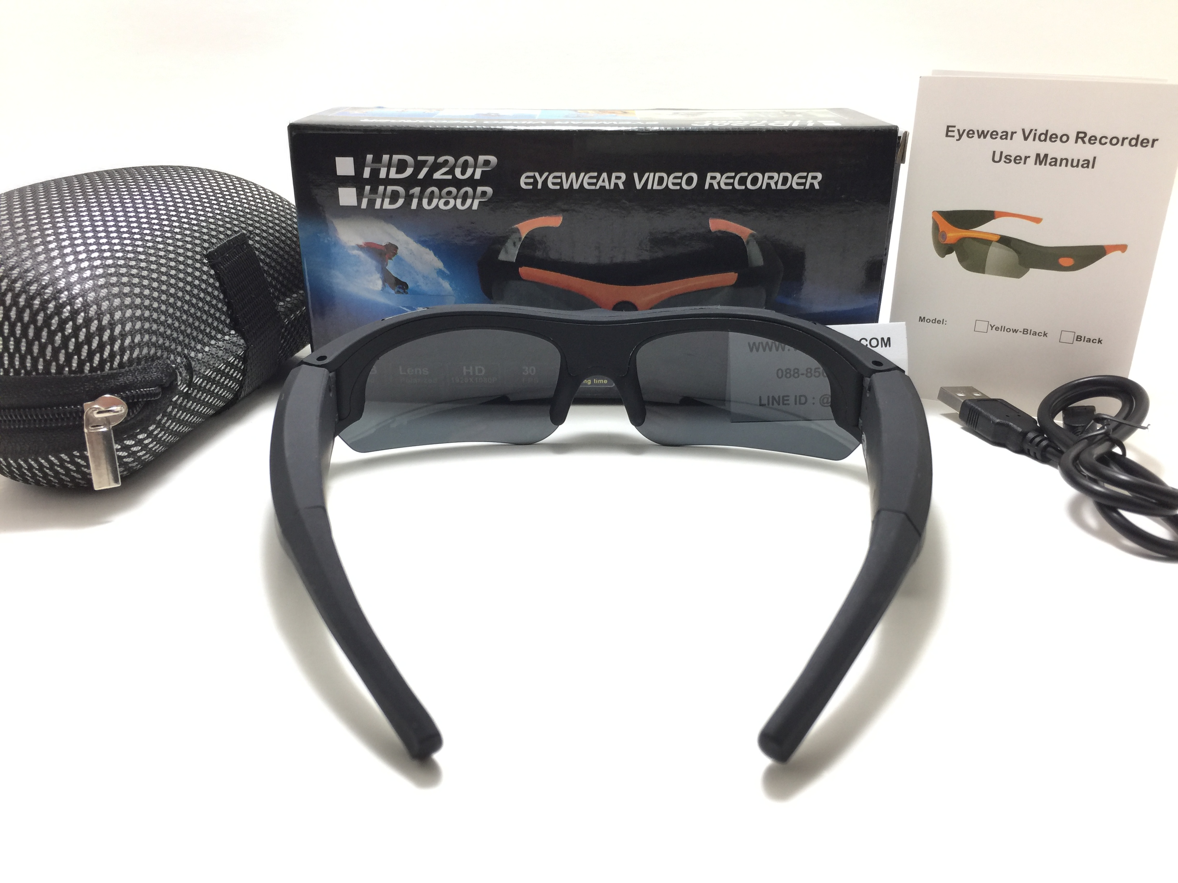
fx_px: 987
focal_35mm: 29
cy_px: 442
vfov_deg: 48.2
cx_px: 589
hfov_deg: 61.7
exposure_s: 1/33
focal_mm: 4.15
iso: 40
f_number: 2.2
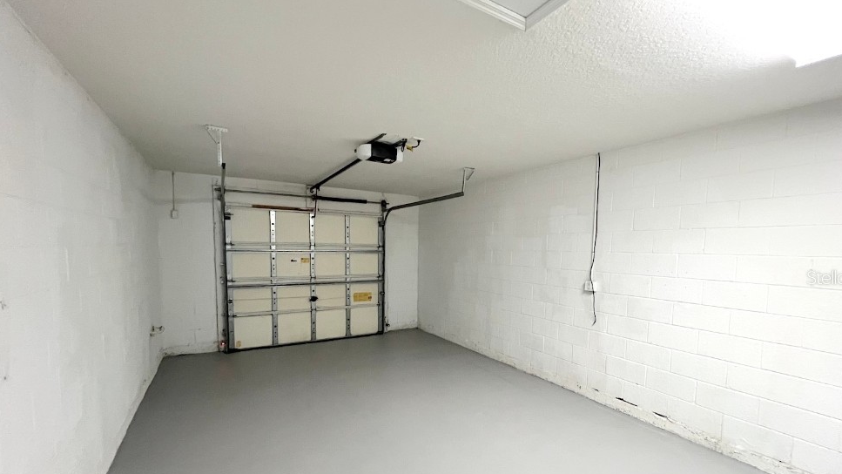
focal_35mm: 15
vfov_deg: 70.0
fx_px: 335
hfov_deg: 102.9
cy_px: 277
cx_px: 443
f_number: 1.8
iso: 500
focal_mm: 1.57
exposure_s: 1/60
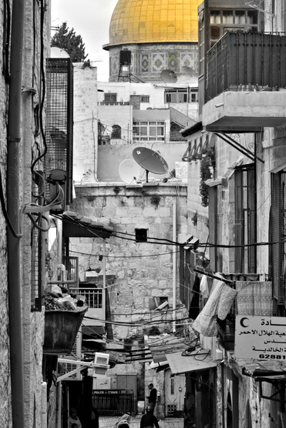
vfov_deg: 15.1
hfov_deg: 10.1
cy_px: 197
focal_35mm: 136
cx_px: 157
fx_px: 1620
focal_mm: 70
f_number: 22
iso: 250
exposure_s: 1/80
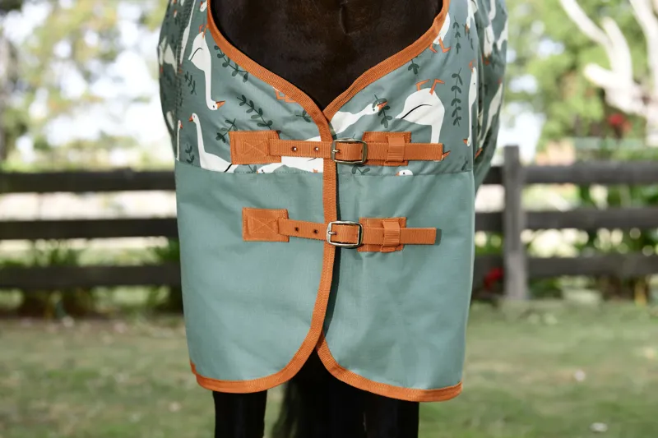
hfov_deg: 22.6
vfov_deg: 15.2
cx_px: 329
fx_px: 1645
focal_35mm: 90
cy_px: 219
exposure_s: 1/160
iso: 125
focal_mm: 90
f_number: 5
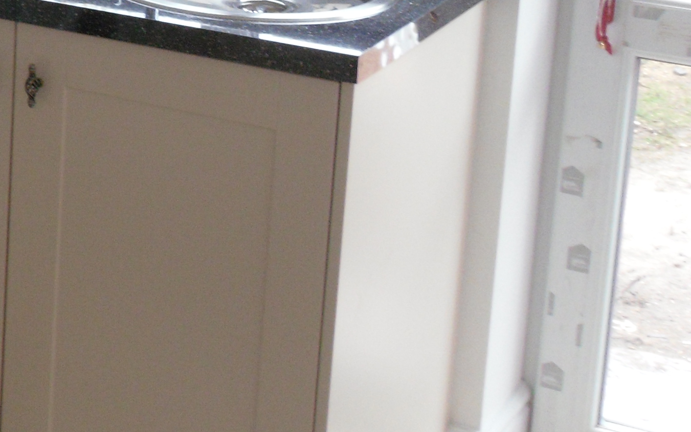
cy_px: -31
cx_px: -173
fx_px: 1977
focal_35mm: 105
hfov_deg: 18.6
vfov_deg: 12.3
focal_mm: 6.3
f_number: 3.5
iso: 200
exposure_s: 1/45
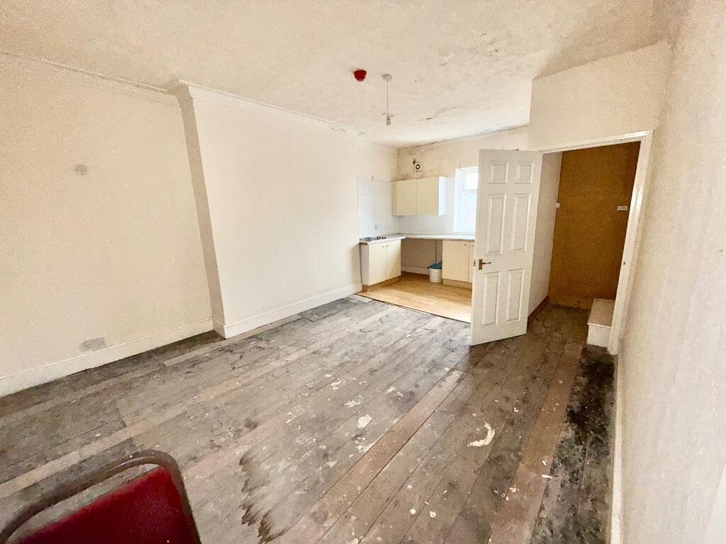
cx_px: 363
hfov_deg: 102.1
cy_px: 272
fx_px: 294
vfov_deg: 85.7
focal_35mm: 14
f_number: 2.2
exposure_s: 1/48
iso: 125
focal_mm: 2.22
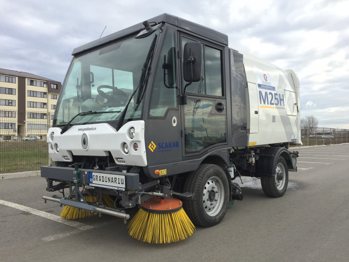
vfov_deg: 48.2
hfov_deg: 61.7
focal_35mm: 29
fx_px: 292
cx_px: 174
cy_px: 131
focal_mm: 4.15
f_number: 2.2
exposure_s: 1/444
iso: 32
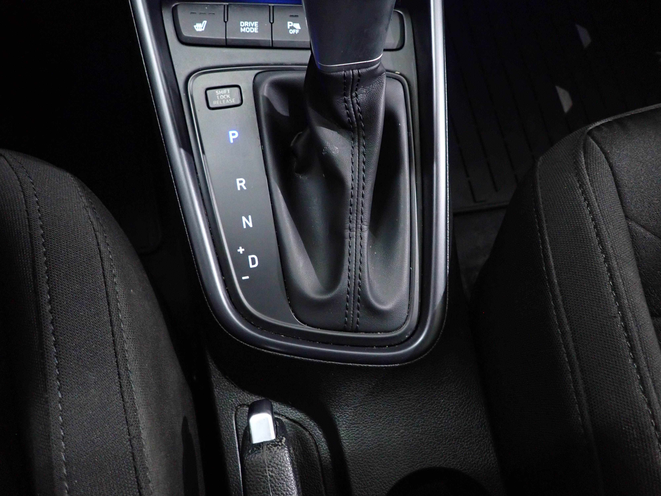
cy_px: 248
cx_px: 330
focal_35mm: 25
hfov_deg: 69.4
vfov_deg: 54.9
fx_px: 477
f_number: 2
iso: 640
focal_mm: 4.5
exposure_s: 1/30
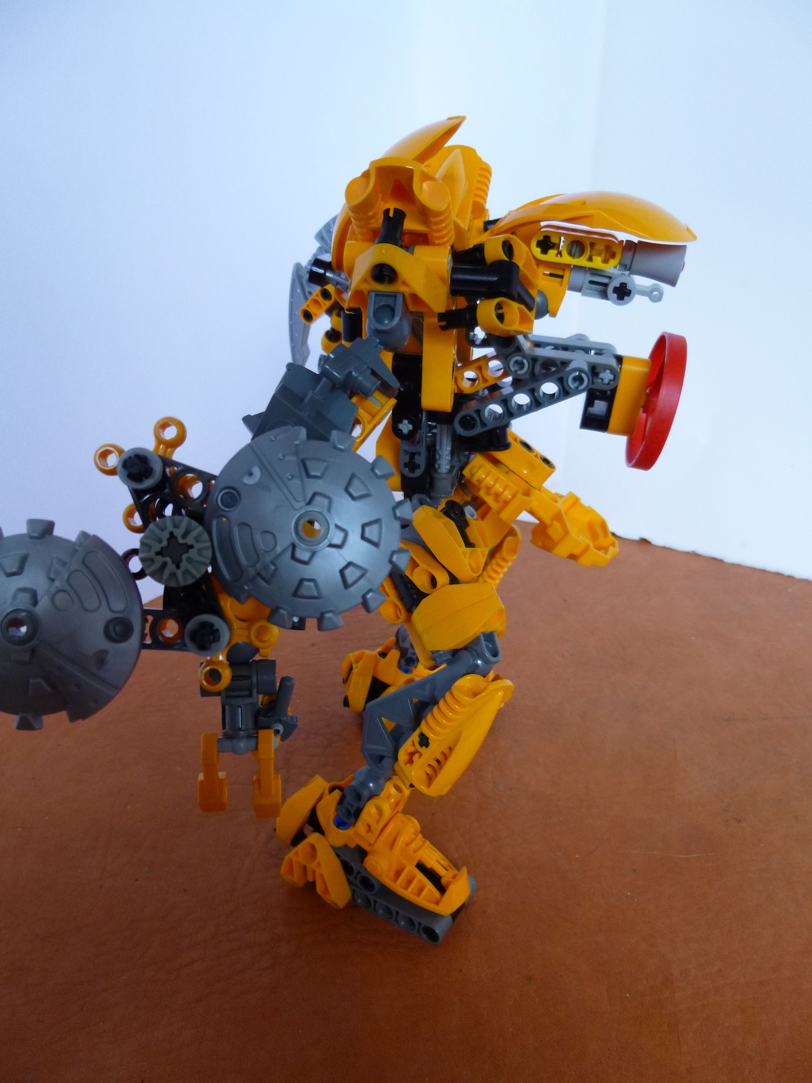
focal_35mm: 25
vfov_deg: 69.4
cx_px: 406
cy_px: 542
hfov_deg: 54.9
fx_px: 782
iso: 250
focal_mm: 4.5
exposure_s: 1/60
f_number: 3.1
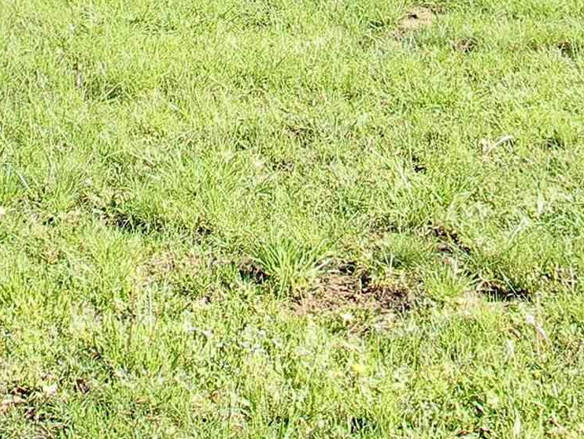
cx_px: 231
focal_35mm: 149
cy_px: -253
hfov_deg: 13.2
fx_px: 2515
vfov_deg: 9.6
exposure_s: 1/168
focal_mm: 6.4
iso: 80
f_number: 3.7
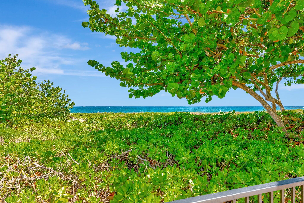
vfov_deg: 53.1
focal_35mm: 24
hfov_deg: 73.7
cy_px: 102
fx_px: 203
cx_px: 152
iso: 400
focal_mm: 24
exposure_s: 1/400
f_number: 8
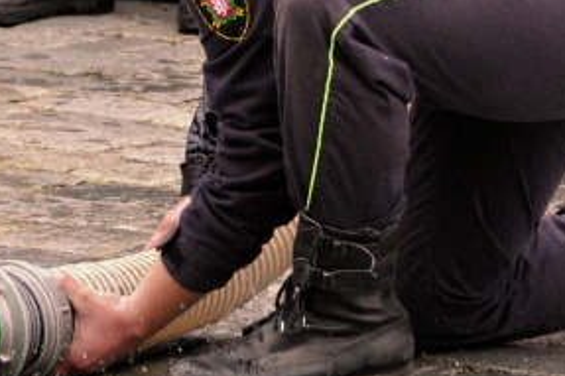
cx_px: 309
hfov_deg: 4.7
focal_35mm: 439
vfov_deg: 3.1
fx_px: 6886
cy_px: -101
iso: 1250
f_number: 5.6
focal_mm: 70
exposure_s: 1/1600
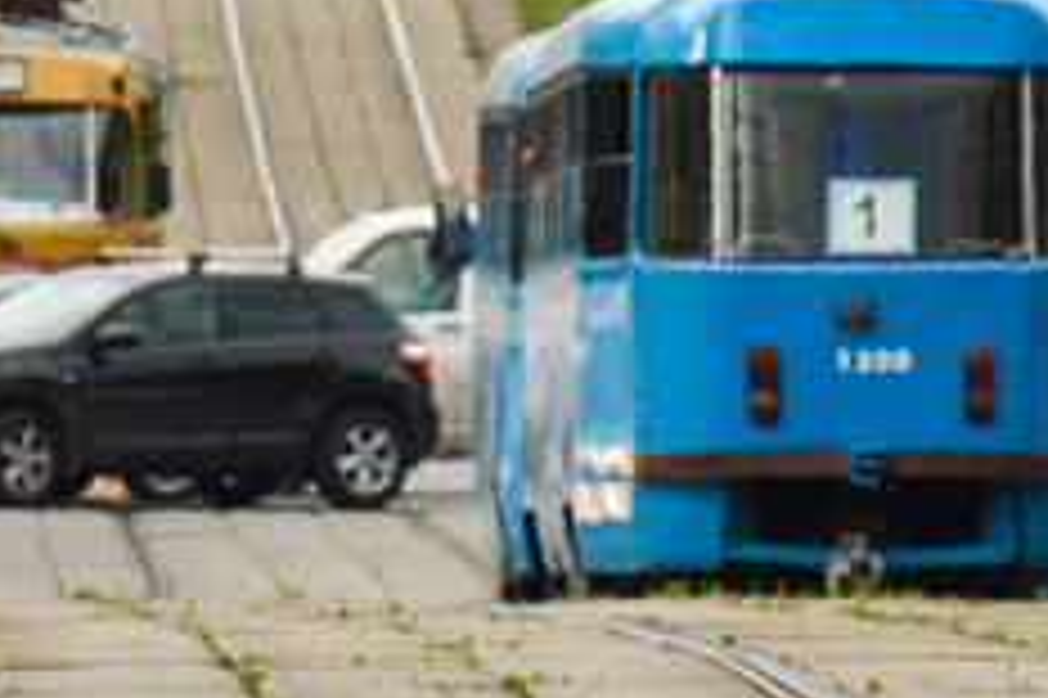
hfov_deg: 1.9
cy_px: -842
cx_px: 1678
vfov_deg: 1.3
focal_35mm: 1081
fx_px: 31446
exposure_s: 1/400
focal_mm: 140
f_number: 7.1
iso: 800
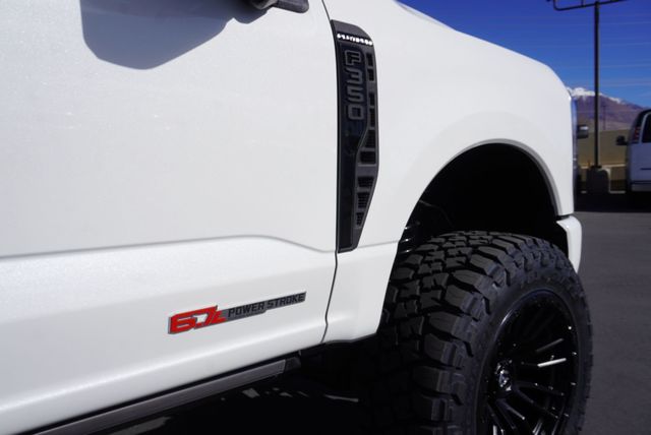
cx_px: 326
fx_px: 516
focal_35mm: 28
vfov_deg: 45.8
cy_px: 218
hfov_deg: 64.5
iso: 100
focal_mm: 19
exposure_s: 1/400
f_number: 10
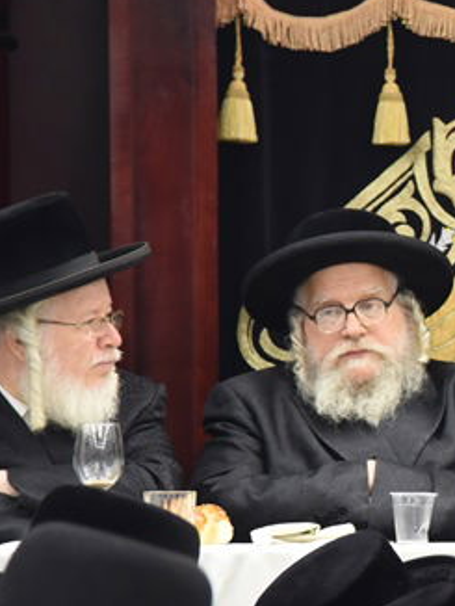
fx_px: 6336
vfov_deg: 5.5
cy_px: 341
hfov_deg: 4.1
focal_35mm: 362
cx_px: 858
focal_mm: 120
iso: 1600
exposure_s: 1/125
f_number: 4.5
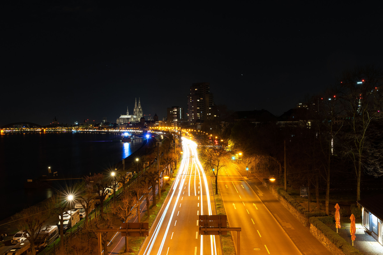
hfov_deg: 54.4
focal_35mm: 35
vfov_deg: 37.9
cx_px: 192
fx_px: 372
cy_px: 128
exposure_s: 30
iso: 250
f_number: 13
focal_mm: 35
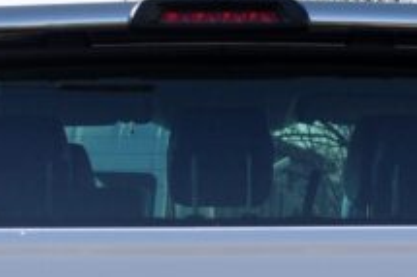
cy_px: 482
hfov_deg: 8.2
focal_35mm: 250
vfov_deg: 5.4
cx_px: 223
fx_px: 2898
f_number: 8
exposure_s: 1/250
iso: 400
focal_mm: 35
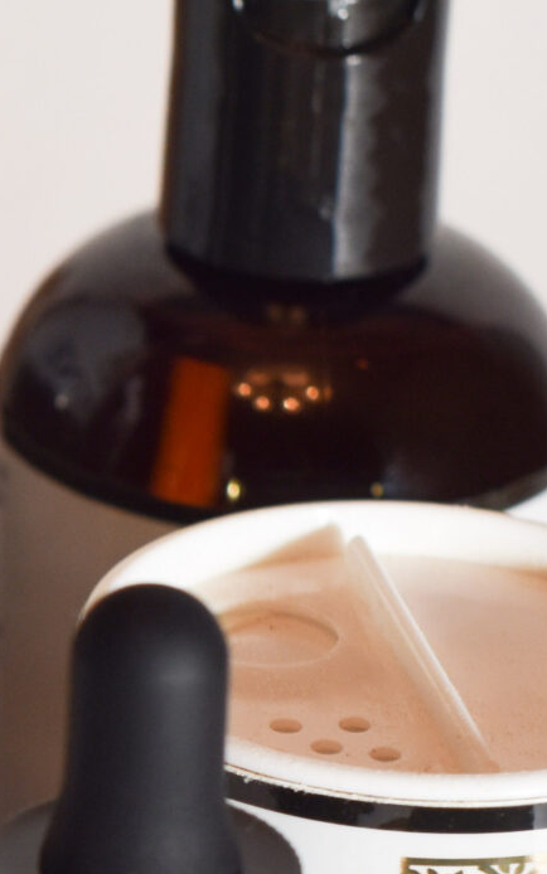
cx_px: -1003
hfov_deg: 4.5
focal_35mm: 282
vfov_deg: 7.4
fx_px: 6723
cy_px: 993
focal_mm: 50
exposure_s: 1/125
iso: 280
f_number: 5.6
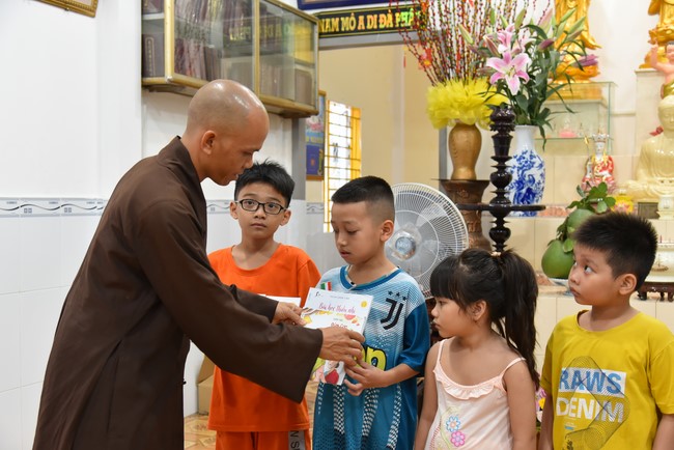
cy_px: 225
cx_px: 337
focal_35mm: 46
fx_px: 862
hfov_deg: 42.7
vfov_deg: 29.3
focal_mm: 46
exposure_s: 1/80
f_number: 4.5
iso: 1600
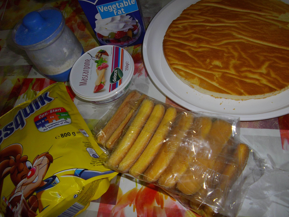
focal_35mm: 27
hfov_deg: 65.3
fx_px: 225
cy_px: 108
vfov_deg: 51.4
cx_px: 144
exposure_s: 1/50
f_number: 3.2
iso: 100
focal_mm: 4.9
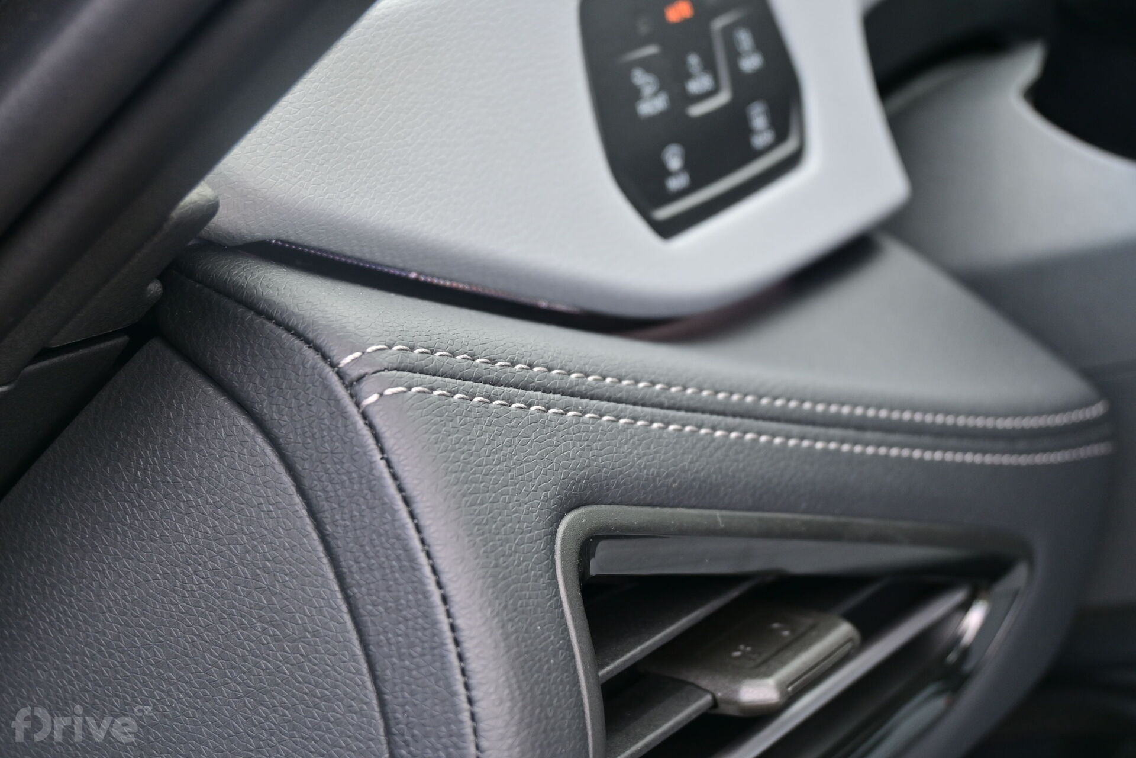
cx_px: 568
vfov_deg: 20.2
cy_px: 379
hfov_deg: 29.9
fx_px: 2130
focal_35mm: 68
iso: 200
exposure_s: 1/100
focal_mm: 45
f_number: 6
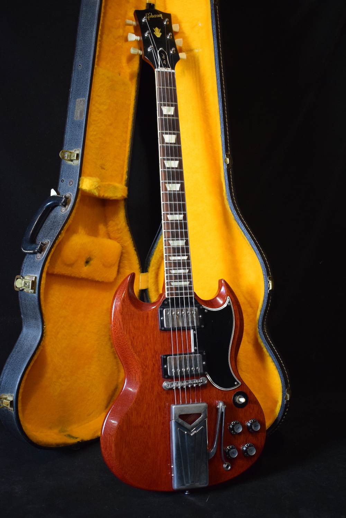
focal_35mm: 45
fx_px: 649
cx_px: 173
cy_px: 259
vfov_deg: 43.6
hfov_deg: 29.9
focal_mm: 30
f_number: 4.2
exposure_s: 1/60
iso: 2500
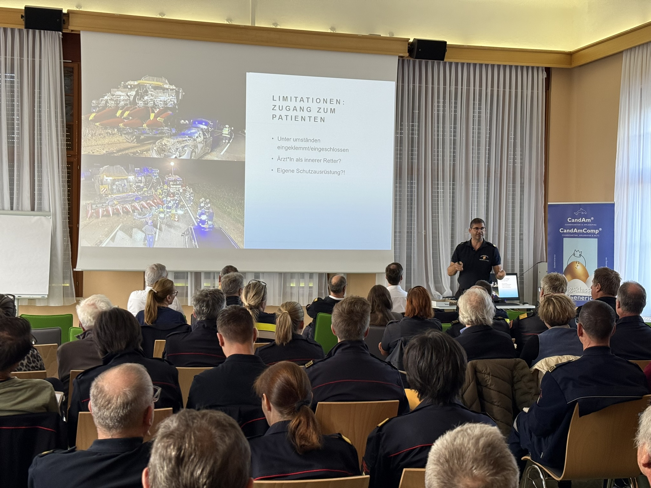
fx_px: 903
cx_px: 326
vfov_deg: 30.3
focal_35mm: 48
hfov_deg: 39.7
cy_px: 244
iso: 200
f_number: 1.78
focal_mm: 6.76
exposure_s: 1/60
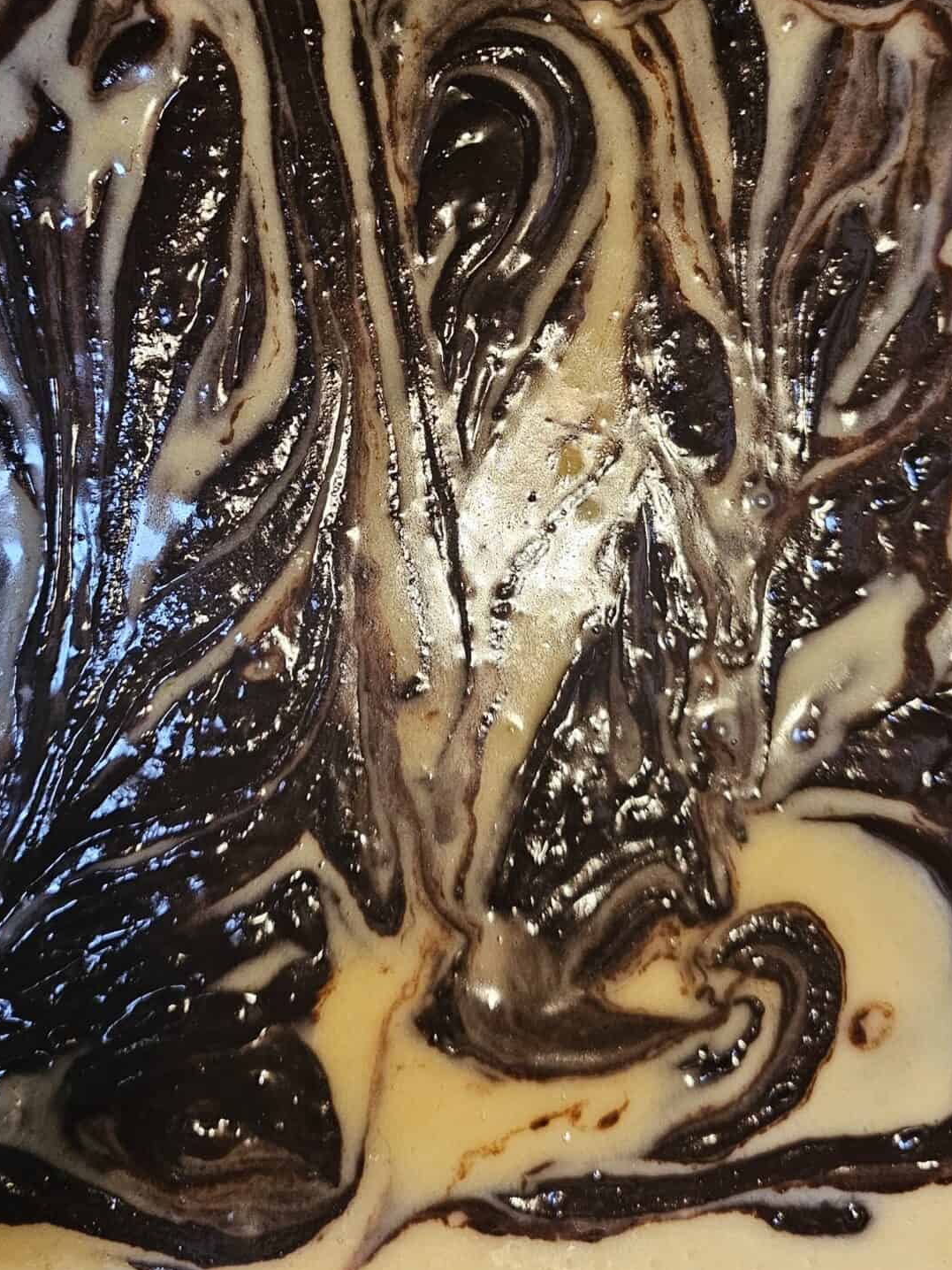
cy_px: 348
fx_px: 1503
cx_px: 475
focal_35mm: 41
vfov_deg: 44.5
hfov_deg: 35.1
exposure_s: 1/40
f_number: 1.7
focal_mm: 6.3
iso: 640
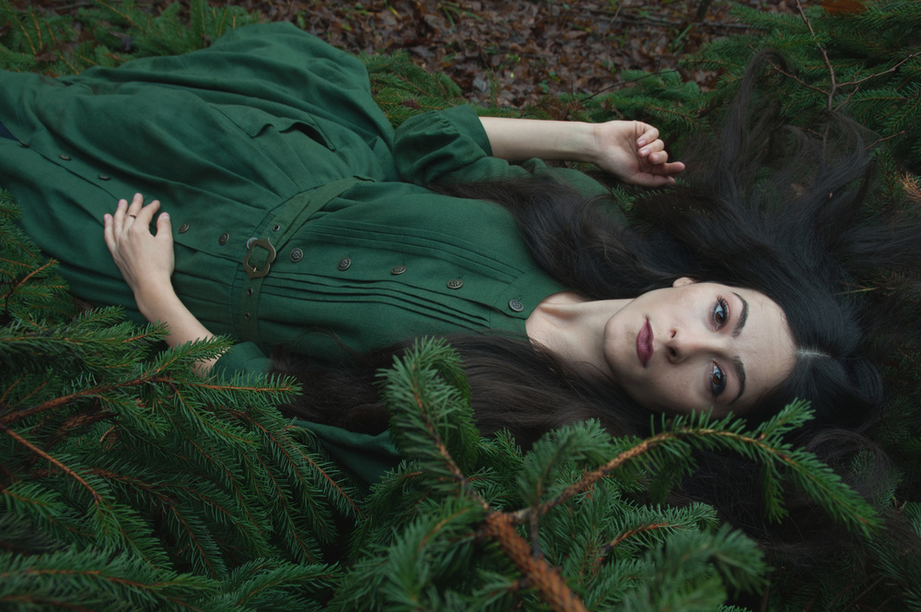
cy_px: 306
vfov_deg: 43.5
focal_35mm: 30
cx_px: 460
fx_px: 766
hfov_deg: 62.0
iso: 200
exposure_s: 1/90
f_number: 6.7
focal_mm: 20
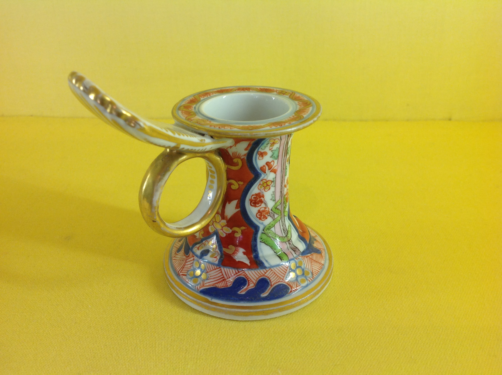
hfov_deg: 52.7
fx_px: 507
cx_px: 251
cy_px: 188
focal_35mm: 35
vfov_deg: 40.6
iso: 50
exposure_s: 1/30
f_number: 2.4
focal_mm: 4.28
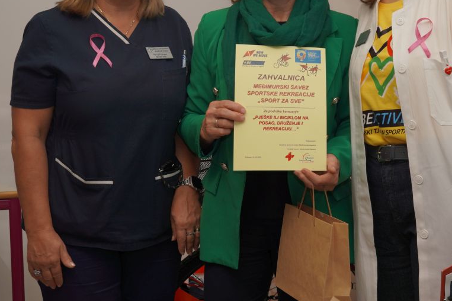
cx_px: 337
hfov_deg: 26.6
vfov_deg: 18.1
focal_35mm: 75
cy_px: 96
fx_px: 942
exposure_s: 1/200
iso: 100
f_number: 4
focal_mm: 25.7
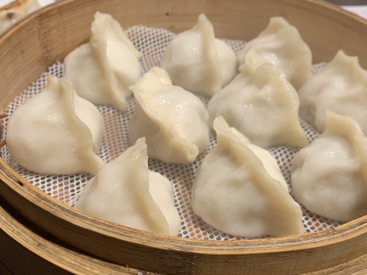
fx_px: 477
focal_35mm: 45
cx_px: 169
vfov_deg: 32.0
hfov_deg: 42.0
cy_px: 175
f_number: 1.8
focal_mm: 4.25
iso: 80
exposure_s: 1/60
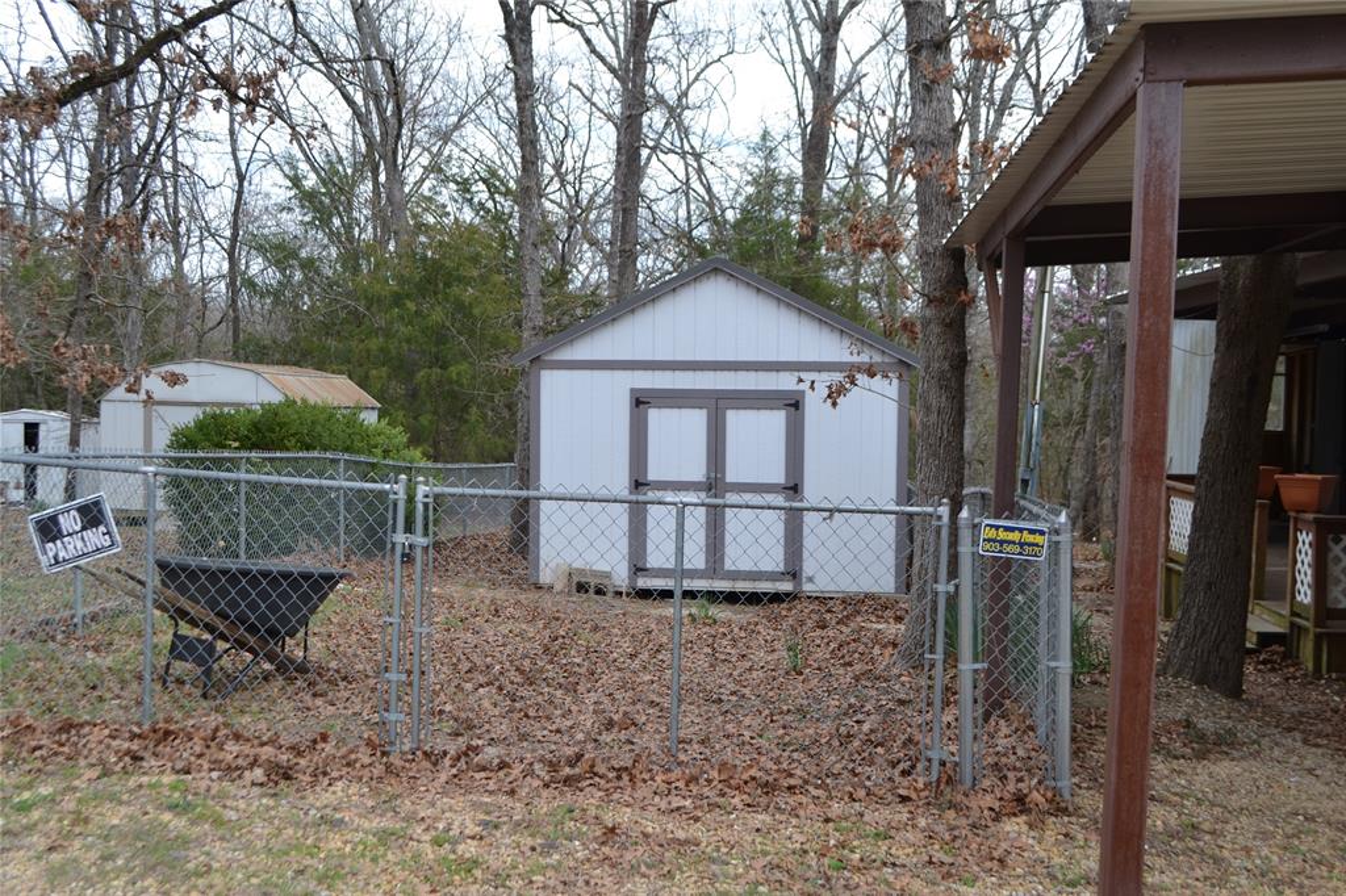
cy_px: 448
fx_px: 1345
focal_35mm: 36
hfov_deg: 53.1
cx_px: 673
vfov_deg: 36.8
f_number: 6.3
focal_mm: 24
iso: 100
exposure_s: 1/160
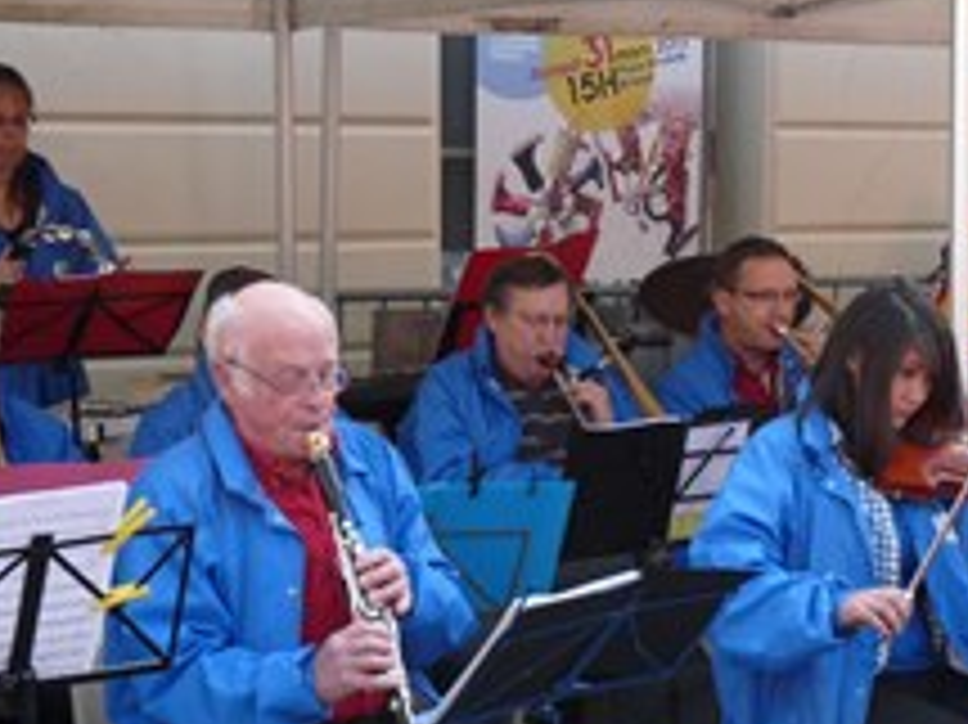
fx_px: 2851
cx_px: 819
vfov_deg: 14.3
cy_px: 688
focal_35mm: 102
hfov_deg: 19.0
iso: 100
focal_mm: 8.7
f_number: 4
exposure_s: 1/160
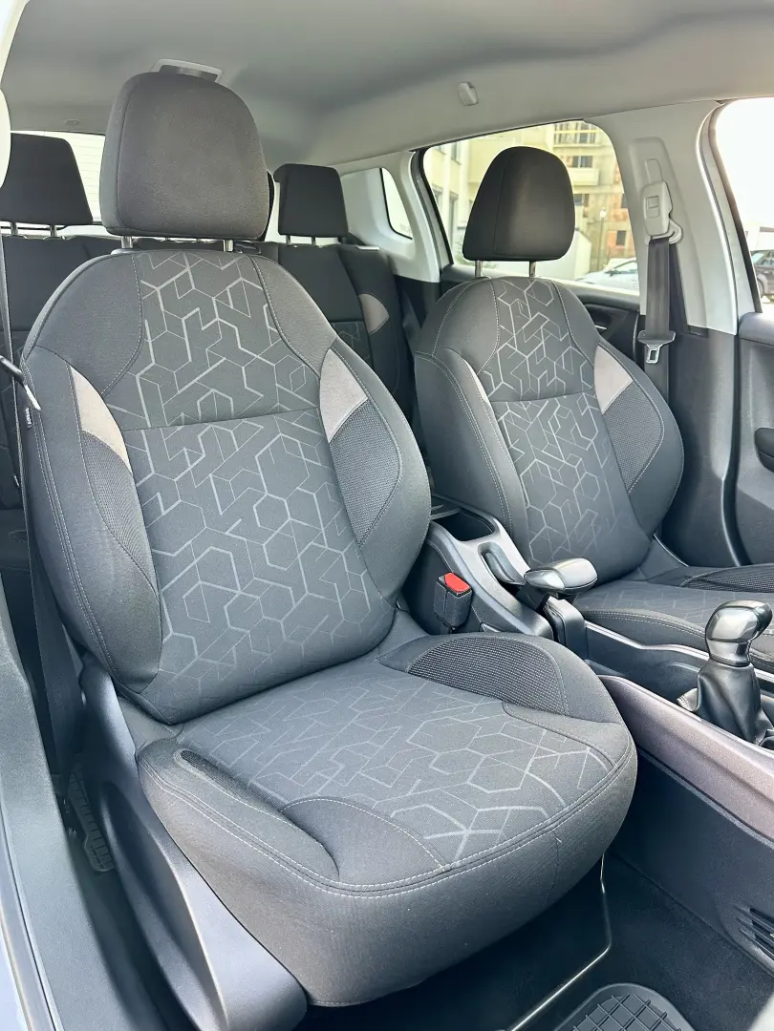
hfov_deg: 56.8
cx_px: 387
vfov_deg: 71.6
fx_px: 716
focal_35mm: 24
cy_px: 516
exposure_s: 1/111
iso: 250
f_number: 1.78
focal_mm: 6.86
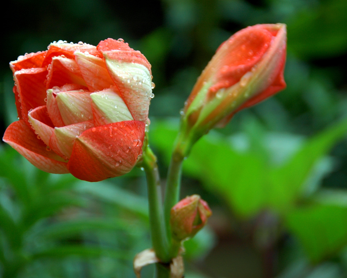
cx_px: 169
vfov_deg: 8.7
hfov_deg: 10.8
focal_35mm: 179
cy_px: 139
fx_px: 1834
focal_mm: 105
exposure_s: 1/30
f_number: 5.6
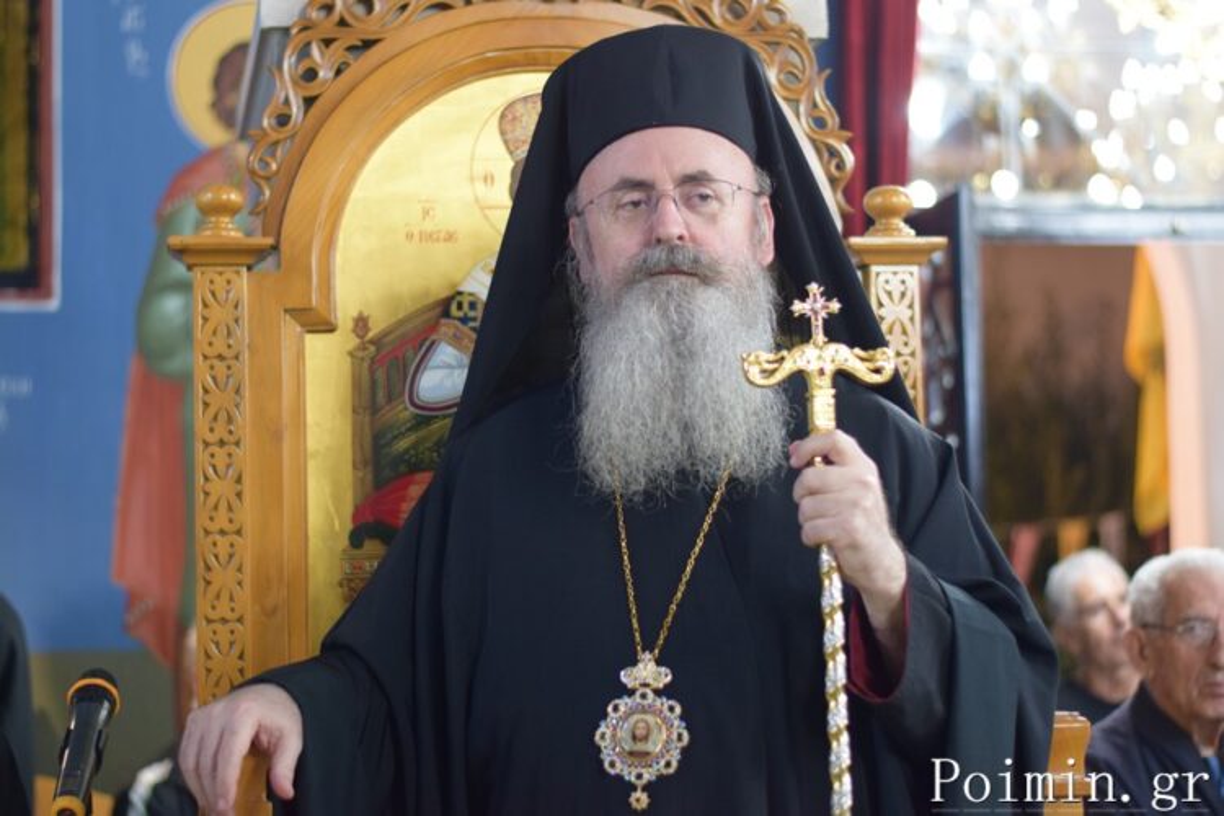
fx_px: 2550
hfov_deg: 27.0
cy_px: 408
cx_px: 612
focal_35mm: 75
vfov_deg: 18.2
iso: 1100
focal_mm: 50
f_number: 1.8
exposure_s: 1/60
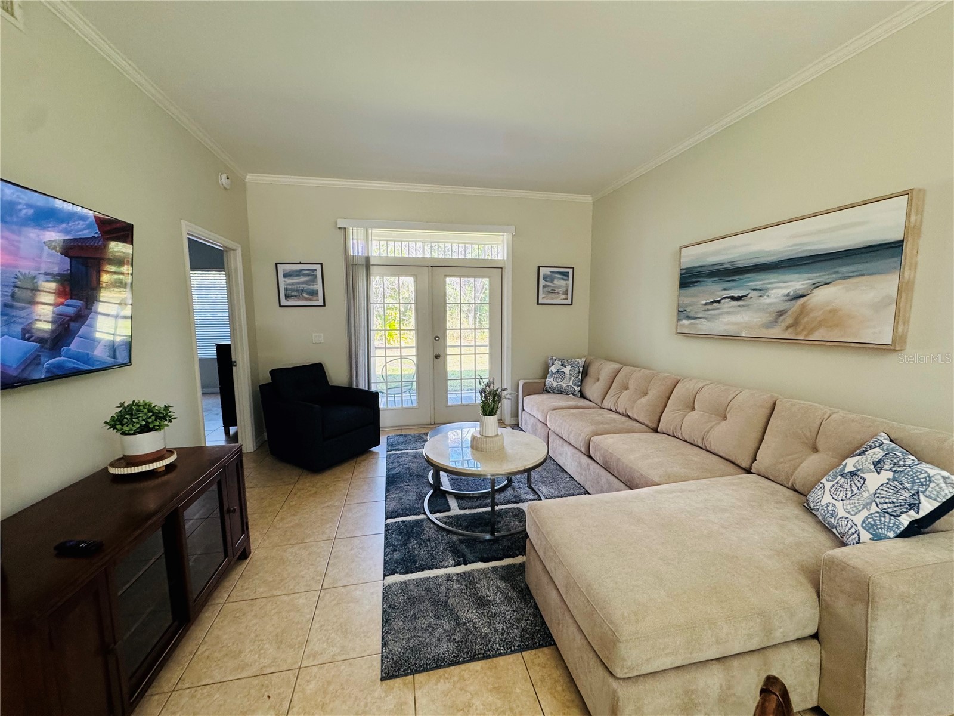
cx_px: 477
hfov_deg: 102.1
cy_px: 358
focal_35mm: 14
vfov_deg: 85.7
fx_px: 386
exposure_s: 1/120
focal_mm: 2.22
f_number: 2.2
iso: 250
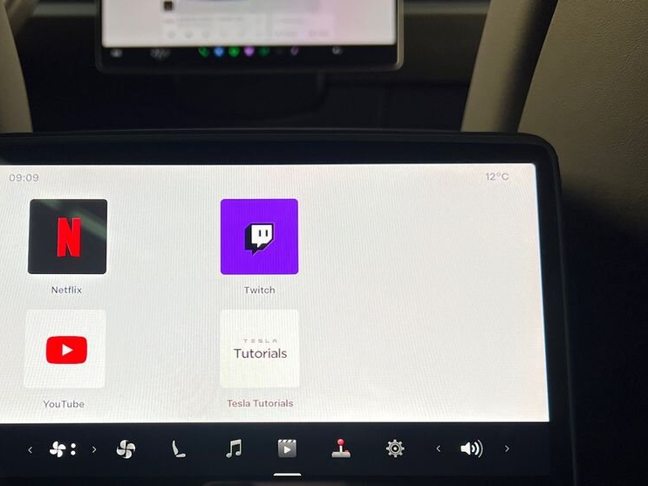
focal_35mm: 42
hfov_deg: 44.5
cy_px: 391
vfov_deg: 33.3
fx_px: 786
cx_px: 249
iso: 40
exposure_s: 1/72
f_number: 1.5
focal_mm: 5.7
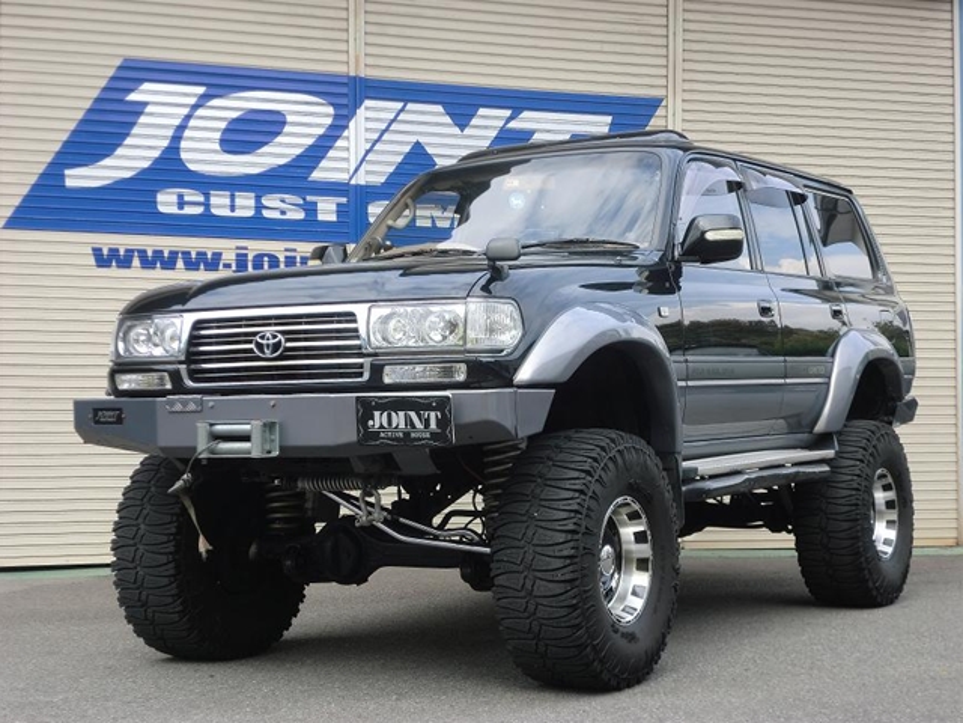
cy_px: 362
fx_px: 1669
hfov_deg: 32.2
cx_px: 482
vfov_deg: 24.4
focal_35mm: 60
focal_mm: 10.81
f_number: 3.9
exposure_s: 1/200
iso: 50
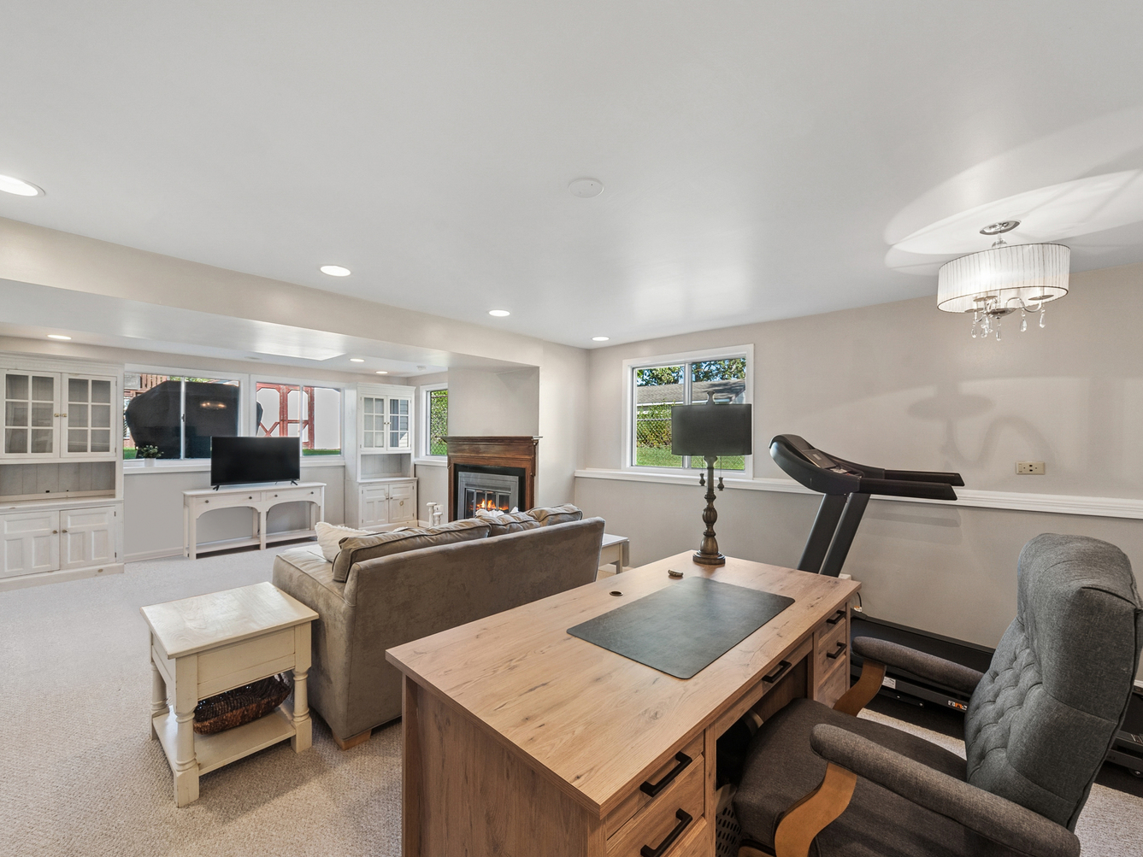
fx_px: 462
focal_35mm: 14
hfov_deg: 101.9
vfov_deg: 85.7
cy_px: 429
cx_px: 535
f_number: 8
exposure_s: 1/30
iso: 400
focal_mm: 12
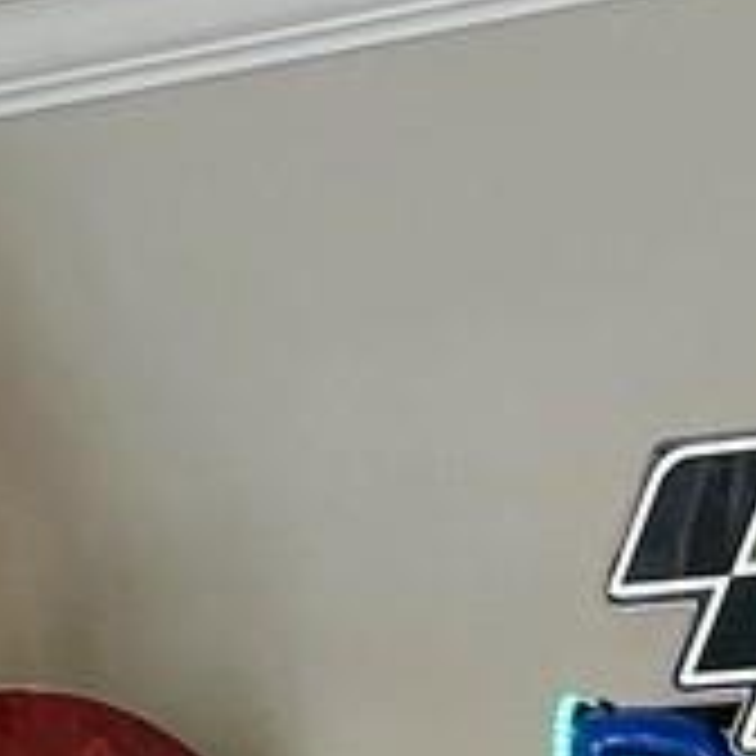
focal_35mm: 118
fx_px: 2916
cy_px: 1134
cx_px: 396
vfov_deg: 13.9
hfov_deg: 14.8
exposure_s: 1/59
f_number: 2.2
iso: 160
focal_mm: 2.22
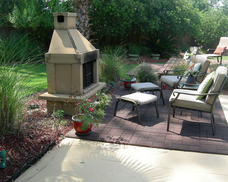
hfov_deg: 47.9
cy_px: 91
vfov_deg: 39.2
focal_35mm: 38
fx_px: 256
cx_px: 115
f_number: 4.3
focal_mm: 7.5
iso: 64
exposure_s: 1/146
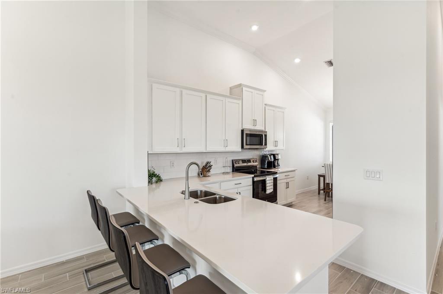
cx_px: 222
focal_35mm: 16
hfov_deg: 96.8
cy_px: 147
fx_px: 197
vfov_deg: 73.7
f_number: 9
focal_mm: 16
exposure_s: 1/20
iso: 200
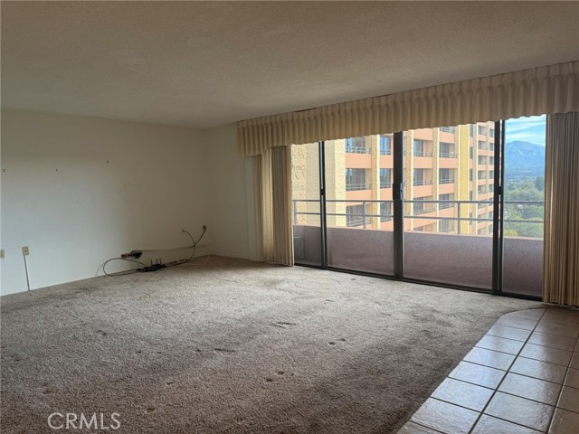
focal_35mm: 24
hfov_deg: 71.6
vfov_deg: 56.8
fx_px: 401
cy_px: 217
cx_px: 290
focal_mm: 6.76
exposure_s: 1/120
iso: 125
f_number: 1.78
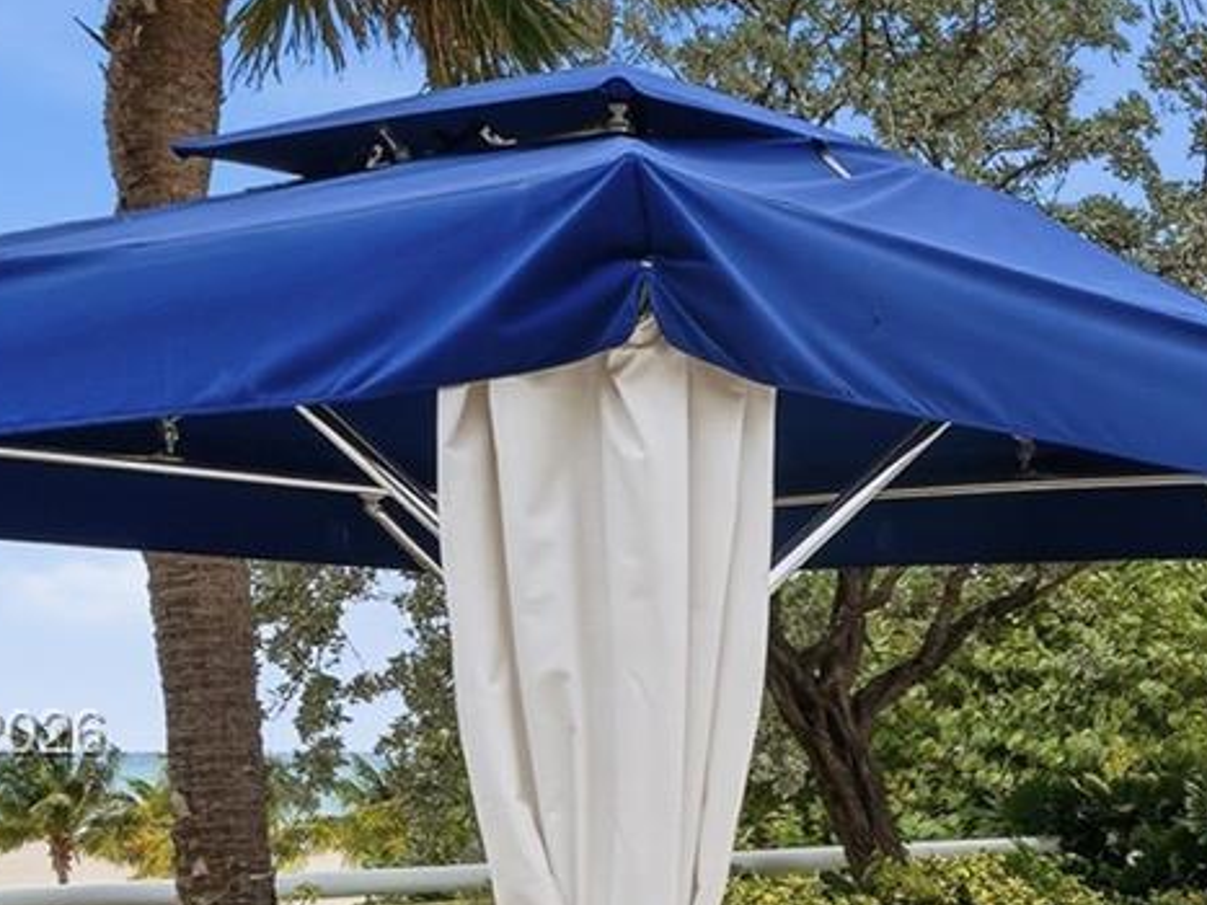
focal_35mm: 79
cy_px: 738
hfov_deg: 23.1
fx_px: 2754
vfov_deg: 18.5
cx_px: 1367
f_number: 8
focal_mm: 24
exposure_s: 1/3200
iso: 400
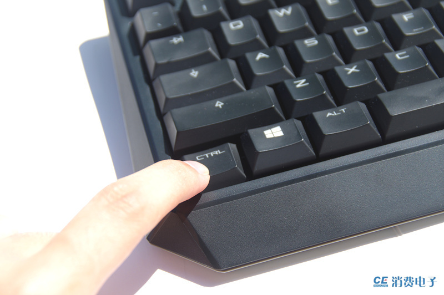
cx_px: 222
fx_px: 1257
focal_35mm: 102
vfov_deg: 13.4
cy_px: 148
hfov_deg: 20.0
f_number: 6.3
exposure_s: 1/200
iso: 100
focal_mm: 68
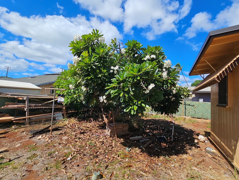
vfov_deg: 81.7
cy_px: 87
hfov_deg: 98.1
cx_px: 126
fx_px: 104
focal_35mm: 15
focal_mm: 2.2
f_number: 2.2
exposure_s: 1/2664
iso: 50
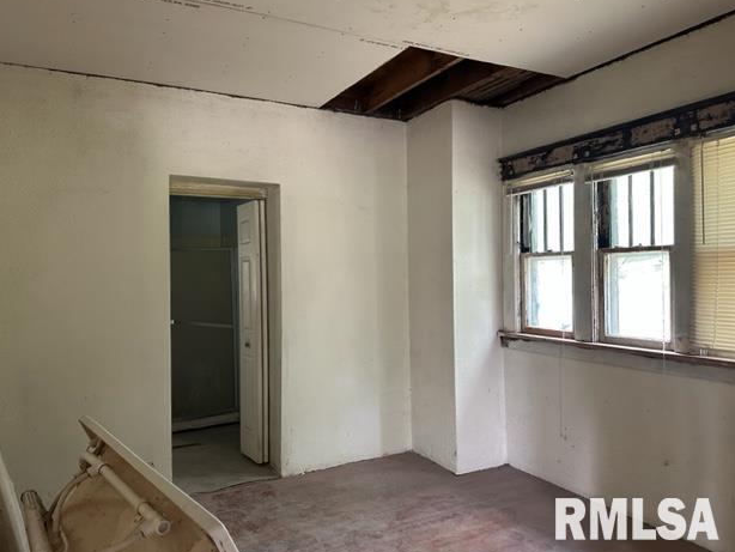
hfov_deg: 69.3
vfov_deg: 54.9
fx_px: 531
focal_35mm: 25
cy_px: 272
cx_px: 354
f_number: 1.78
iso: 400
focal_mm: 6.86
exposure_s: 1/60
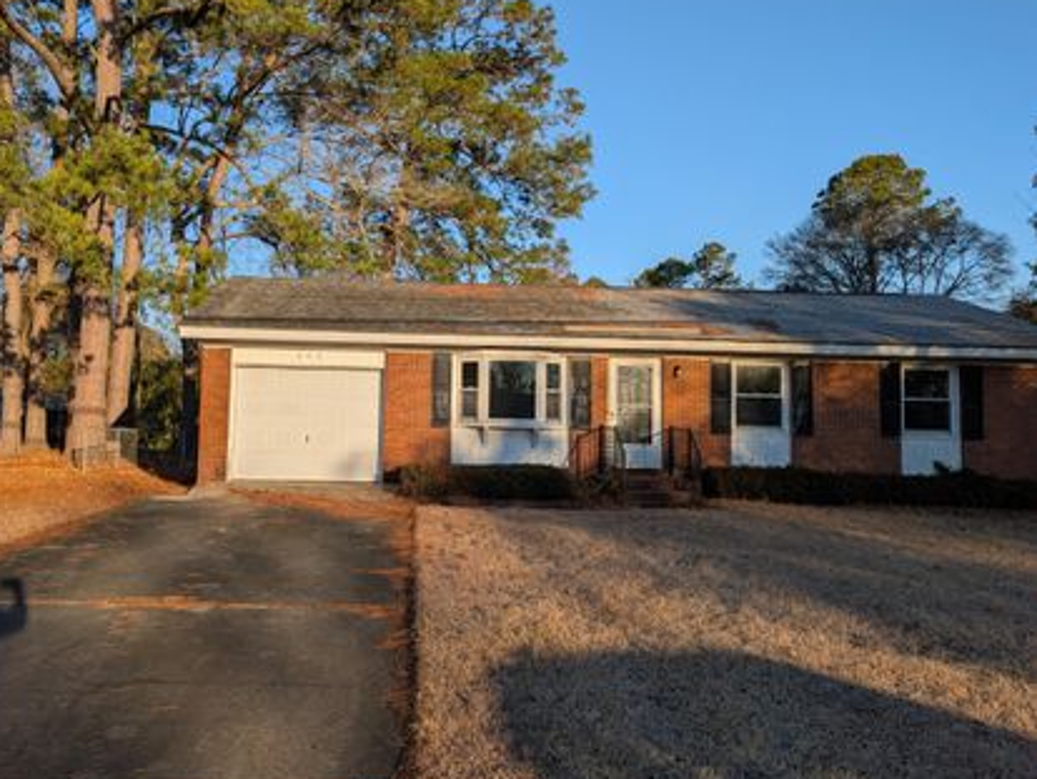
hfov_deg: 61.1
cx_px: 413
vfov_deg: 48.2
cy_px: 358
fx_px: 869
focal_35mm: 29
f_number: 1.68
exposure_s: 1/1572
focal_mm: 6.9
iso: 21
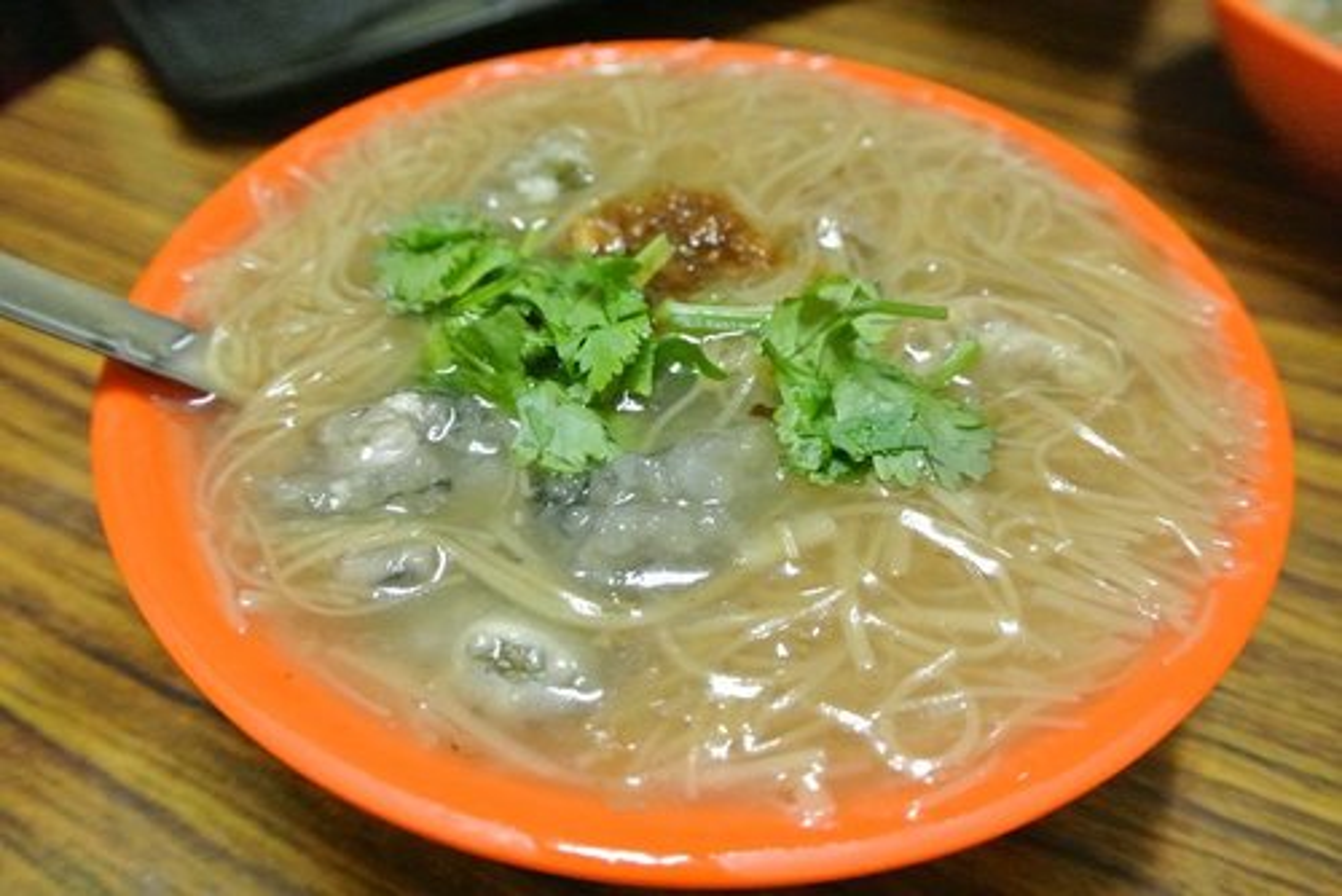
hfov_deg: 61.9
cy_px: 448
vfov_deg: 43.7
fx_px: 1119
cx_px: 671
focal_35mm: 30
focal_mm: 11.4
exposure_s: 1/125
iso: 3200
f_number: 3.5
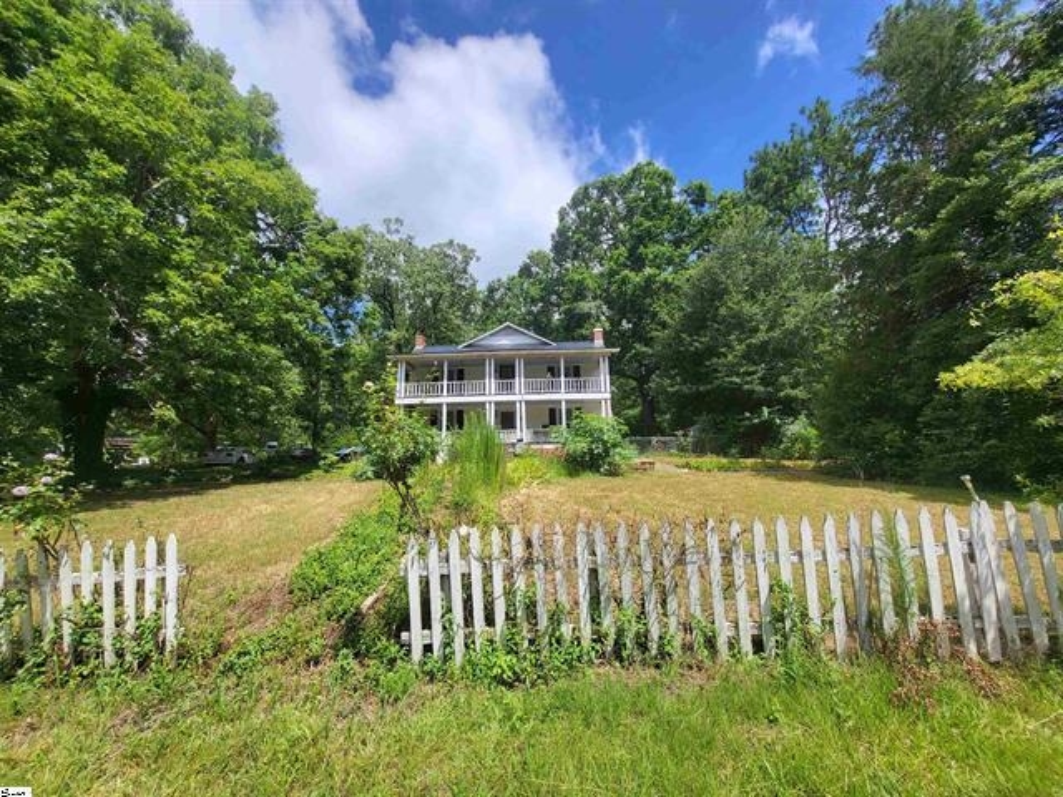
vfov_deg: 89.9
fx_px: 399
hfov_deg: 106.2
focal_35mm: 13
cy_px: 398
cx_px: 532
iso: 32
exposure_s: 1/970
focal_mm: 1.74
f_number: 2.2
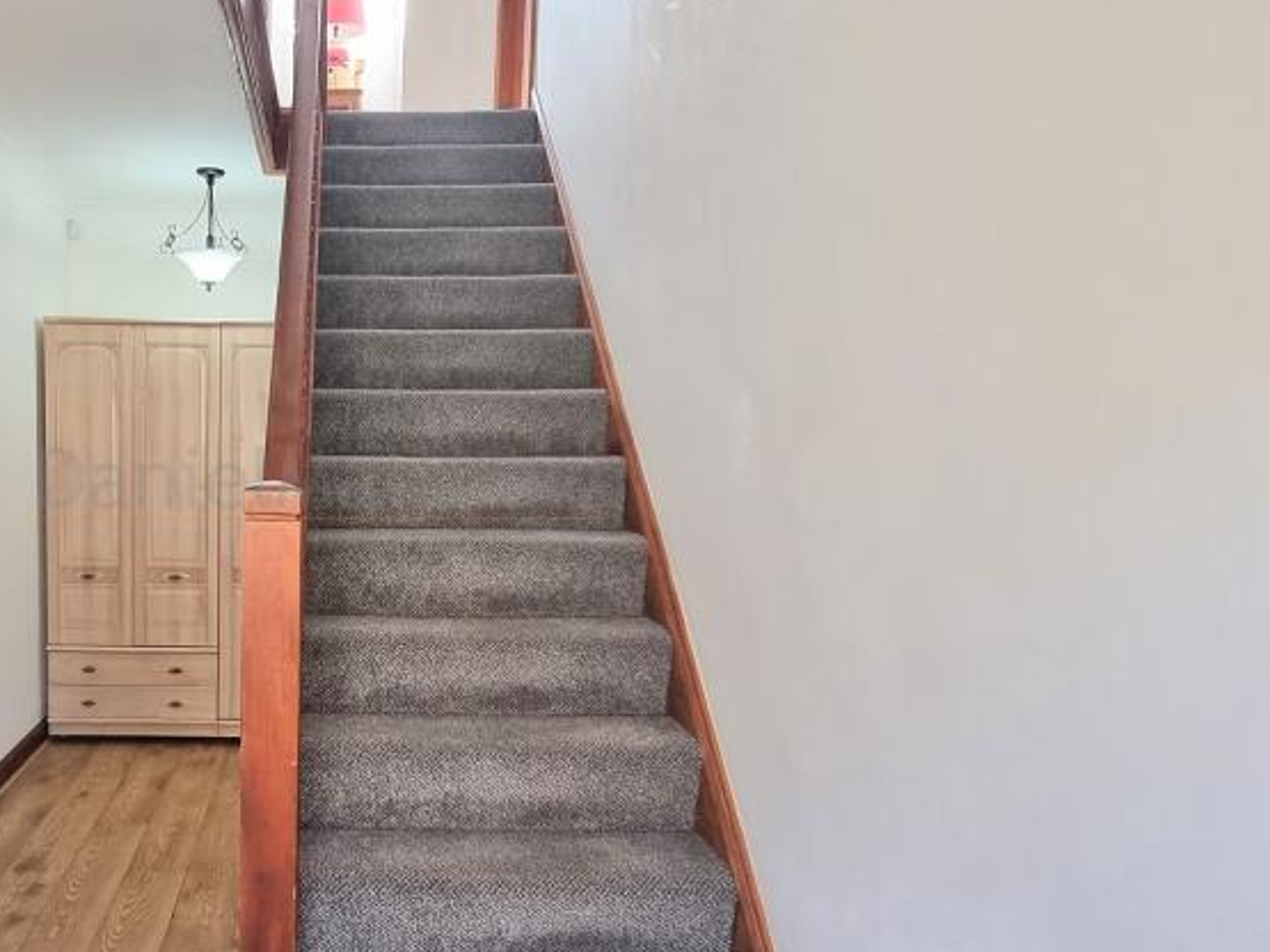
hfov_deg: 67.1
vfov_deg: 56.8
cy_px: 497
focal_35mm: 24
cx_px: 318
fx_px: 880
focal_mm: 2.2
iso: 200
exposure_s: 1/60
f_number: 2.2
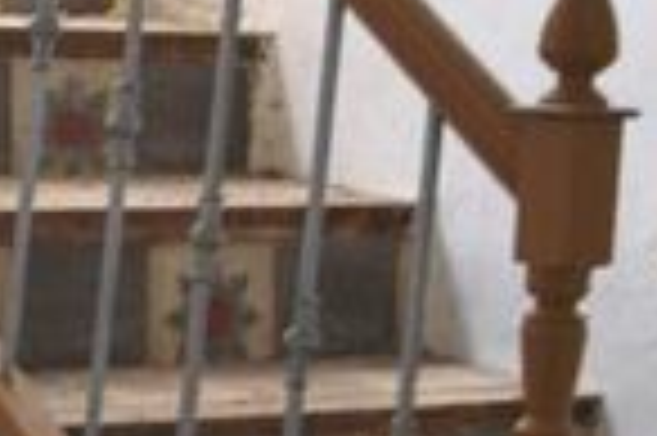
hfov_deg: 14.7
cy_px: 544
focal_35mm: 130
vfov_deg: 10.3
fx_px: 2370
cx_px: -326
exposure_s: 1/20
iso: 400
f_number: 3.5
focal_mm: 18
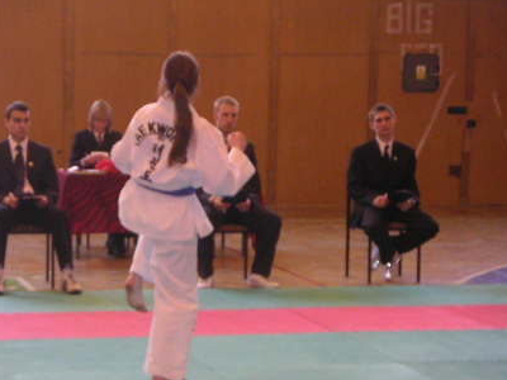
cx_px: 115
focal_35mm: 104
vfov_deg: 14.2
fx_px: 1523
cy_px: 301
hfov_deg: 18.8
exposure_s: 1/60
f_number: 3.3
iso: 200
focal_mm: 8.5
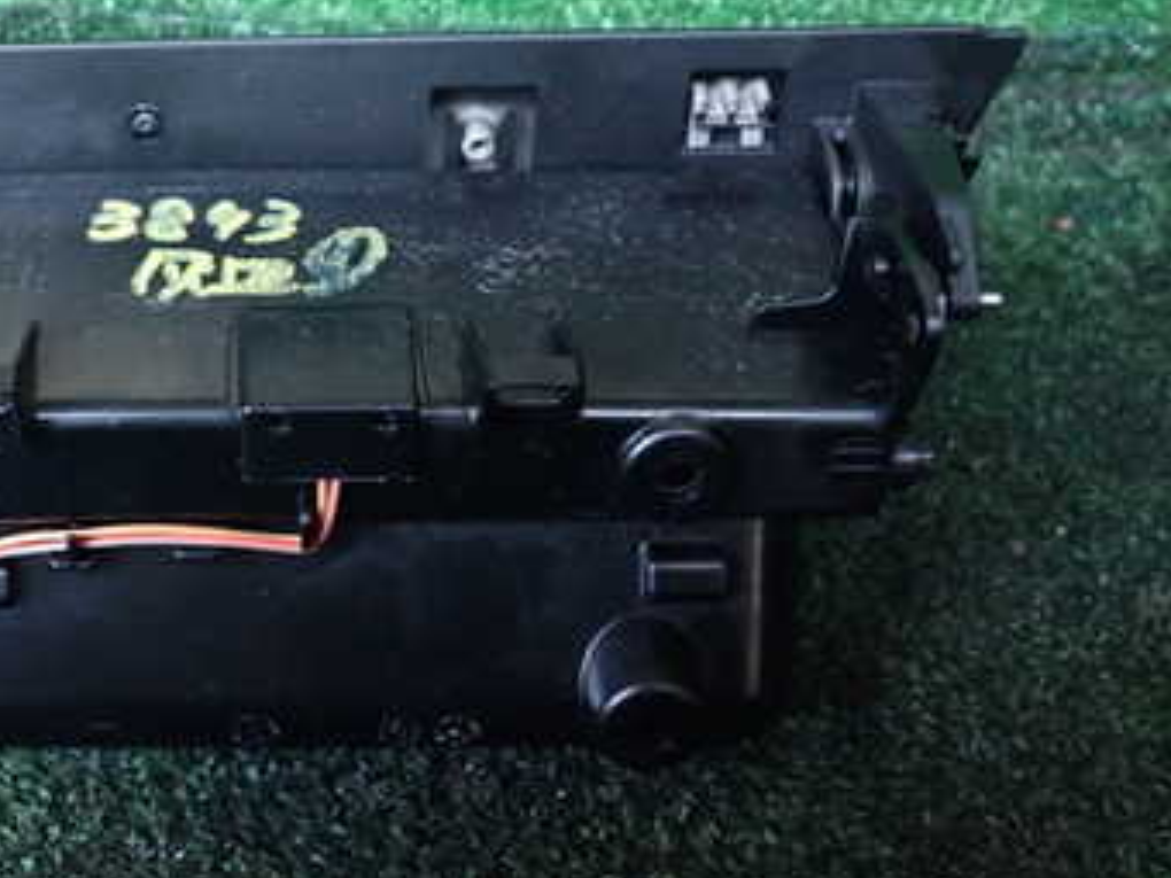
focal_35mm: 53
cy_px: 269
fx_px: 1793
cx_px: 172
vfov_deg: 27.3
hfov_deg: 34.6
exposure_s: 1/20
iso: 800
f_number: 2.3
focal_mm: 5.4
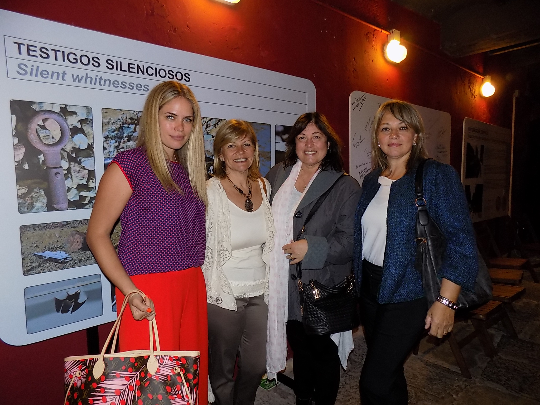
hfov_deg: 73.9
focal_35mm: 23
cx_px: 270
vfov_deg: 58.9
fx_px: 359
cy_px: 202
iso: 200
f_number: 3.1
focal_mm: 4
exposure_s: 1/30
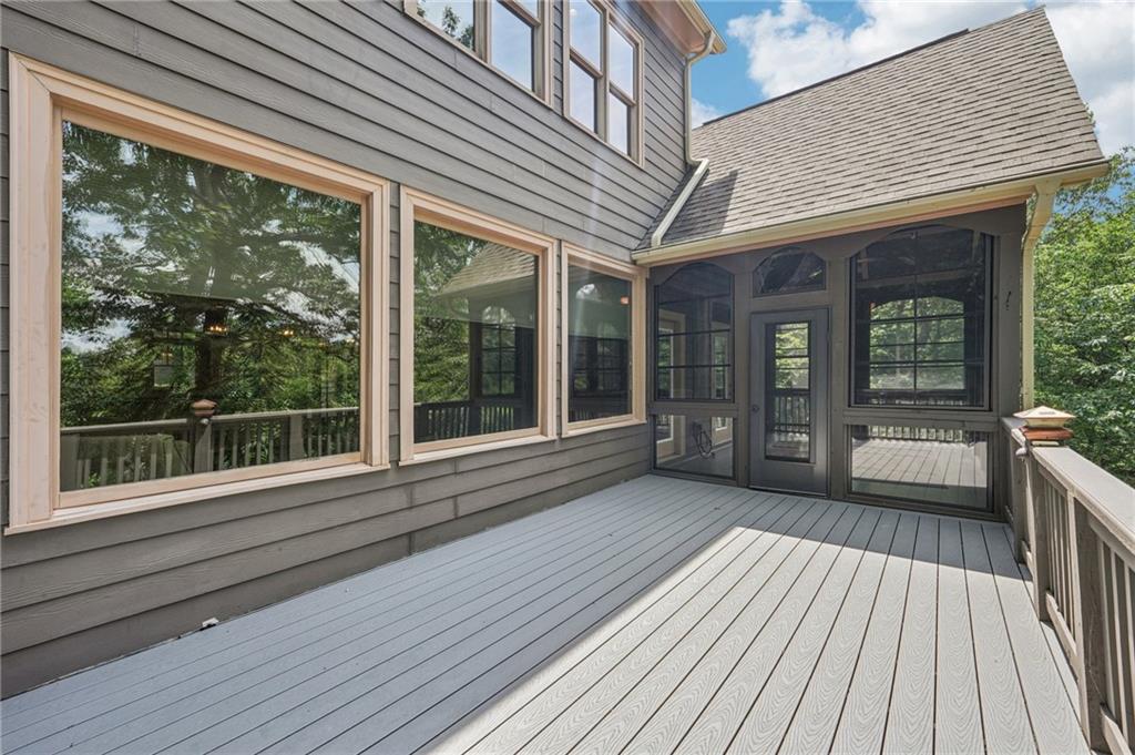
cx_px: 568
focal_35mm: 14
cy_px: 378
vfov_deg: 81.1
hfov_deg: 104.3
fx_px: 441
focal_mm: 14
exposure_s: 1/200
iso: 320
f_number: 8
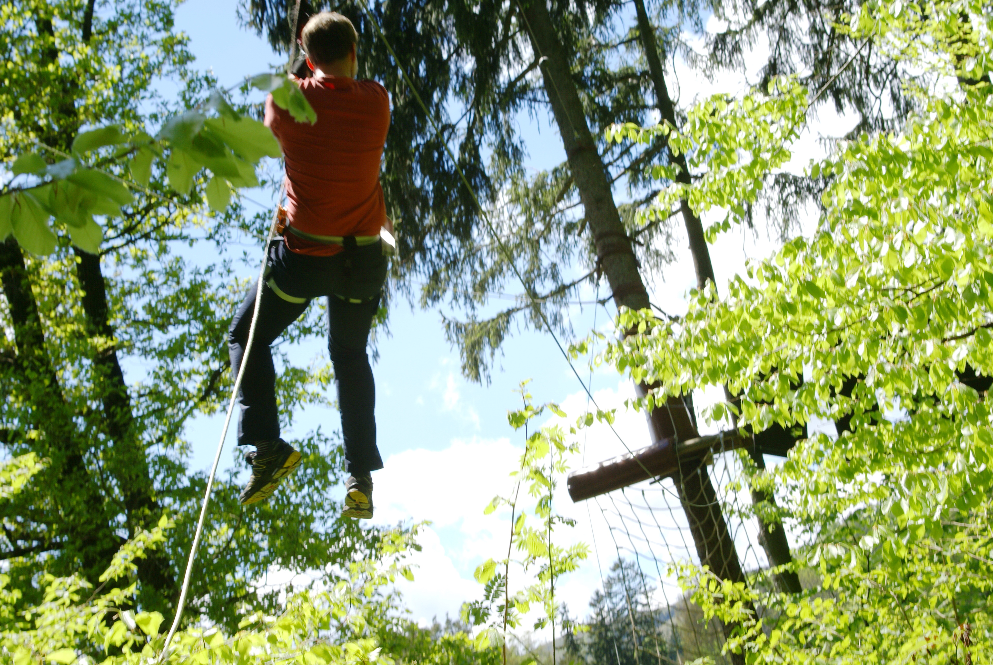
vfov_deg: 22.7
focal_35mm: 60
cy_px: 332
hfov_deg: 33.4
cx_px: 496
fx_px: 1657
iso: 100
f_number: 10
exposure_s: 1/125
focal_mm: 40
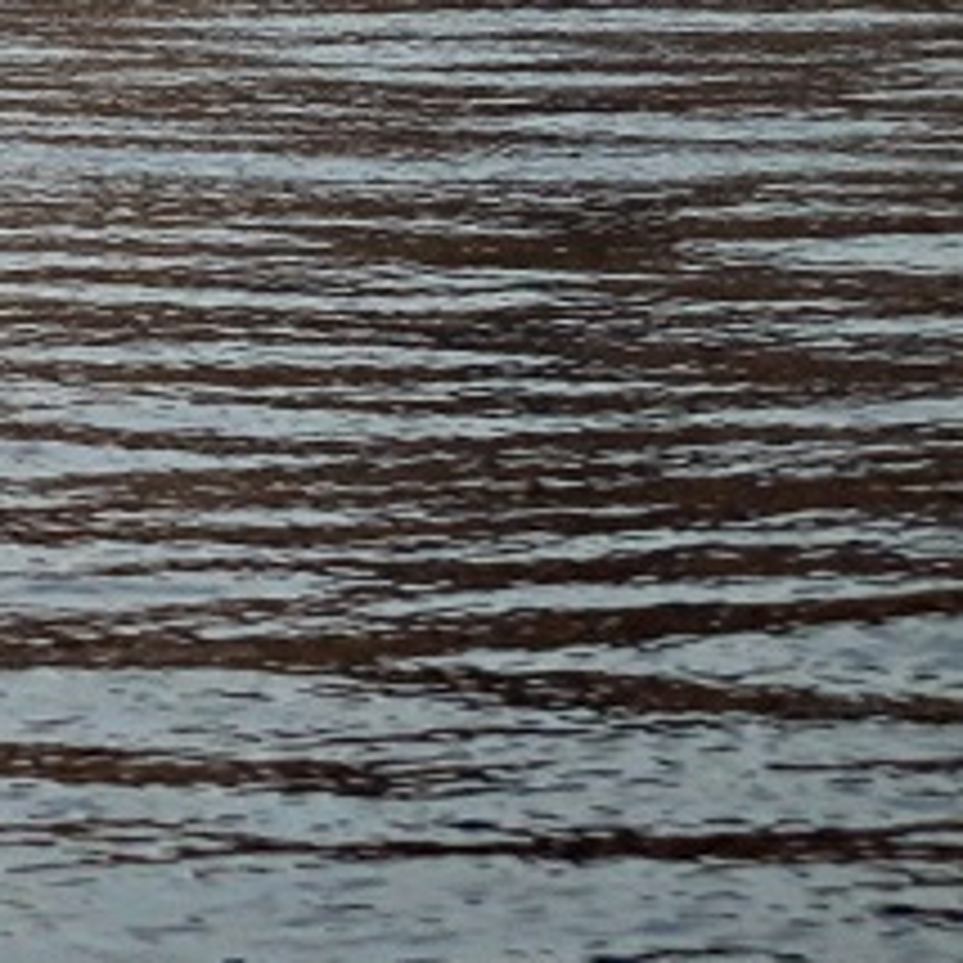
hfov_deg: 3.8
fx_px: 14069
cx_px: -1778
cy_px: -439
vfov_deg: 3.9
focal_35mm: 447
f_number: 4.5
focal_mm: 75
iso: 250
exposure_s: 1/4000
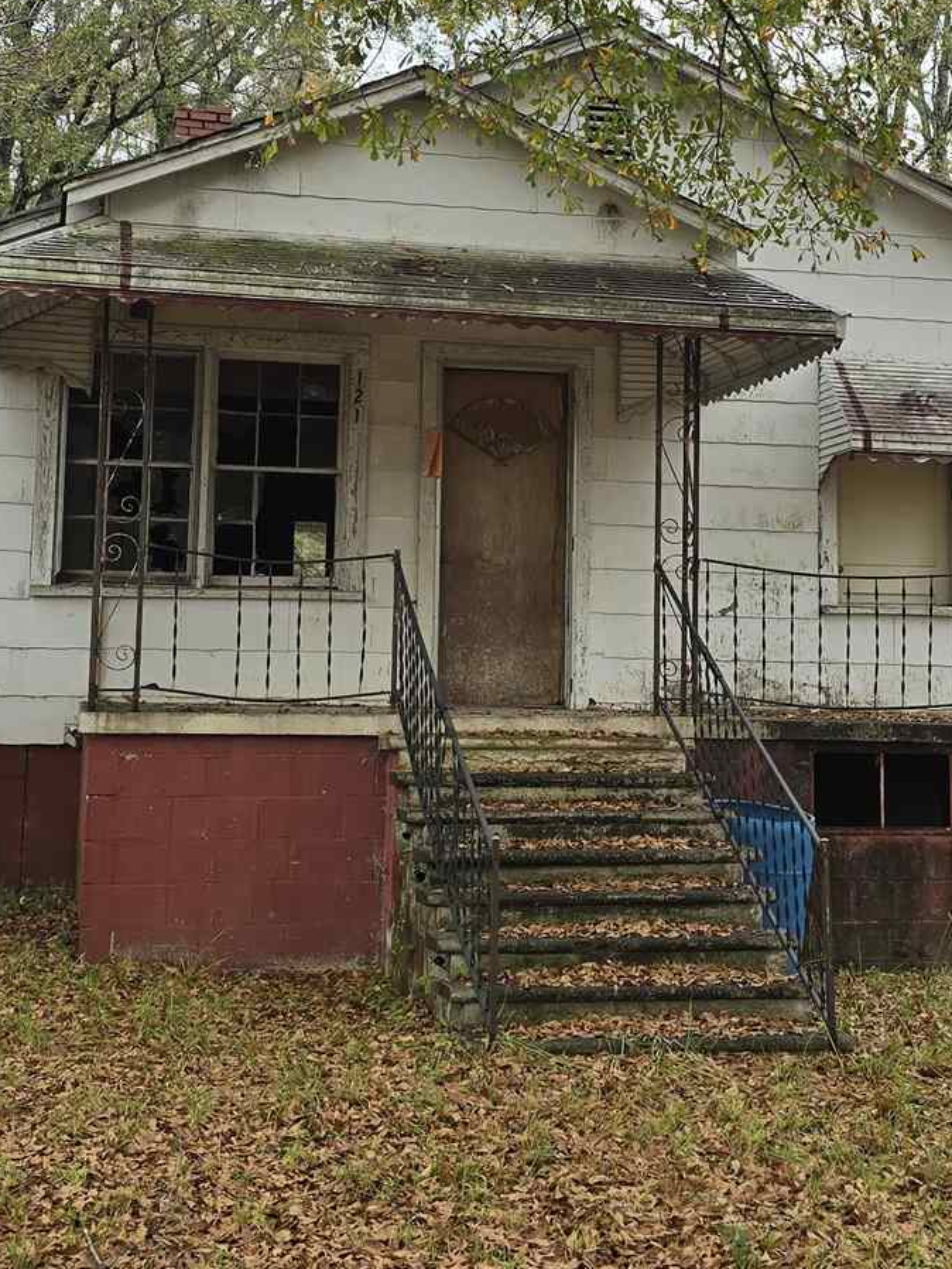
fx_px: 2162
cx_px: 527
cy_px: 455
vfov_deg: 32.5
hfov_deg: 24.8
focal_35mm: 59
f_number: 1.7
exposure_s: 1/218
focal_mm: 6.3
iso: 12
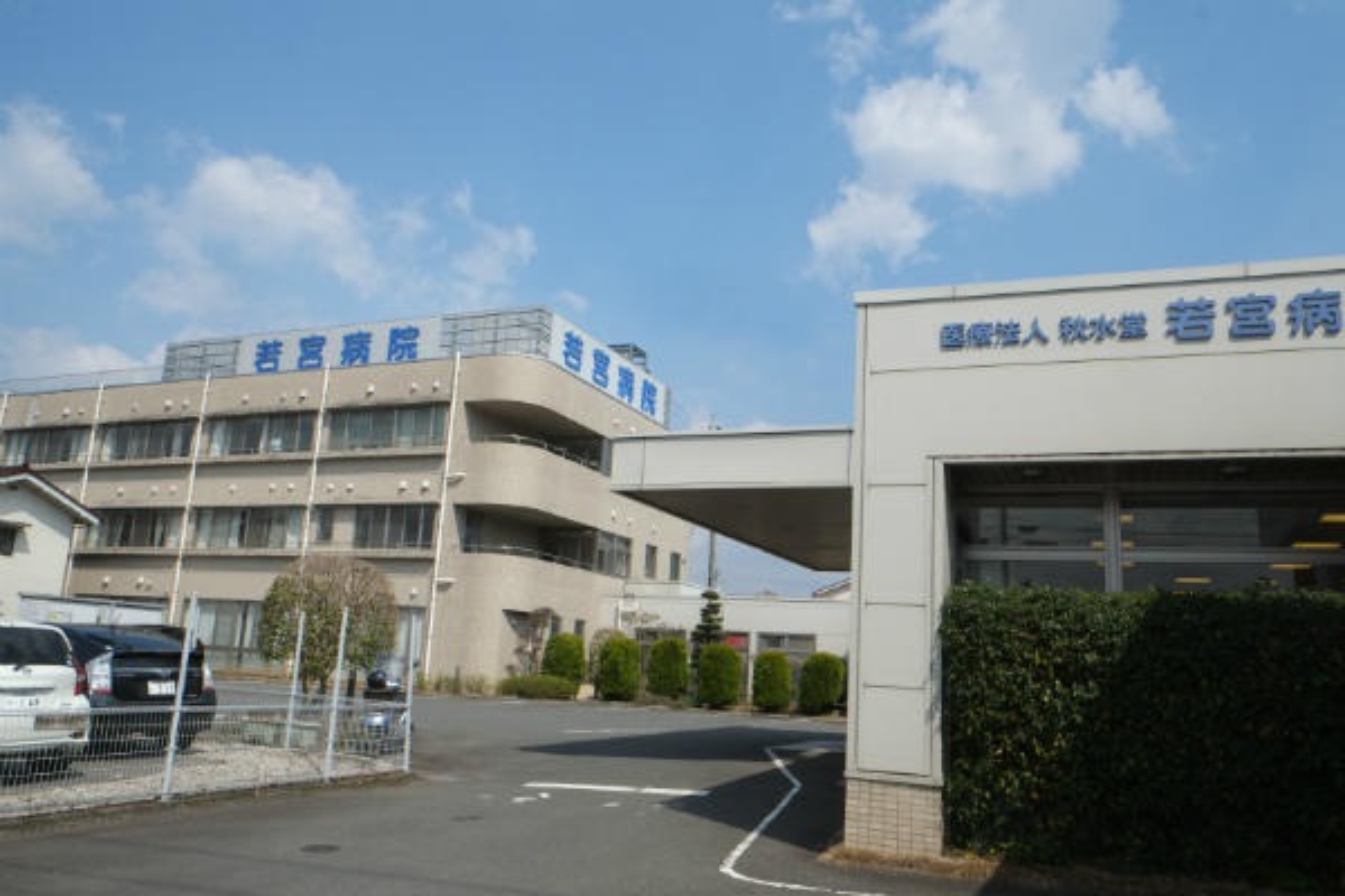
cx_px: 672
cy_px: 448
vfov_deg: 47.9
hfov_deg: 67.4
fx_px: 1009
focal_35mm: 27
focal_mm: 18
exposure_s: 1/420
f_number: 11
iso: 800
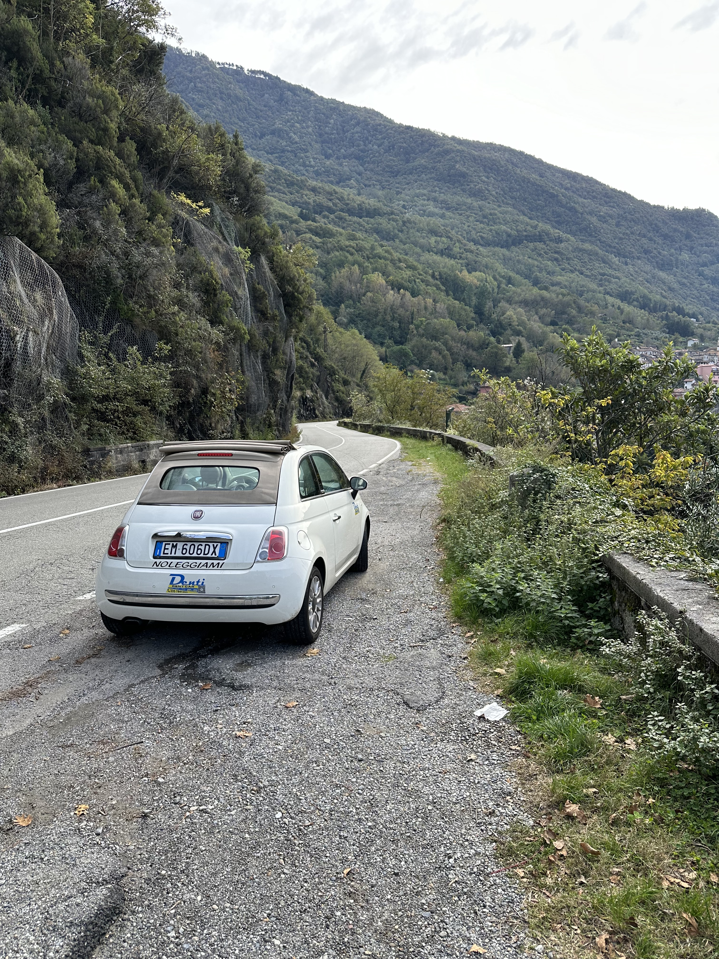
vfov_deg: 71.6
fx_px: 665
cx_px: 360
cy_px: 480
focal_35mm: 24
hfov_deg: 56.8
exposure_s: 1/1272
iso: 80
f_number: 1.78
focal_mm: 6.86
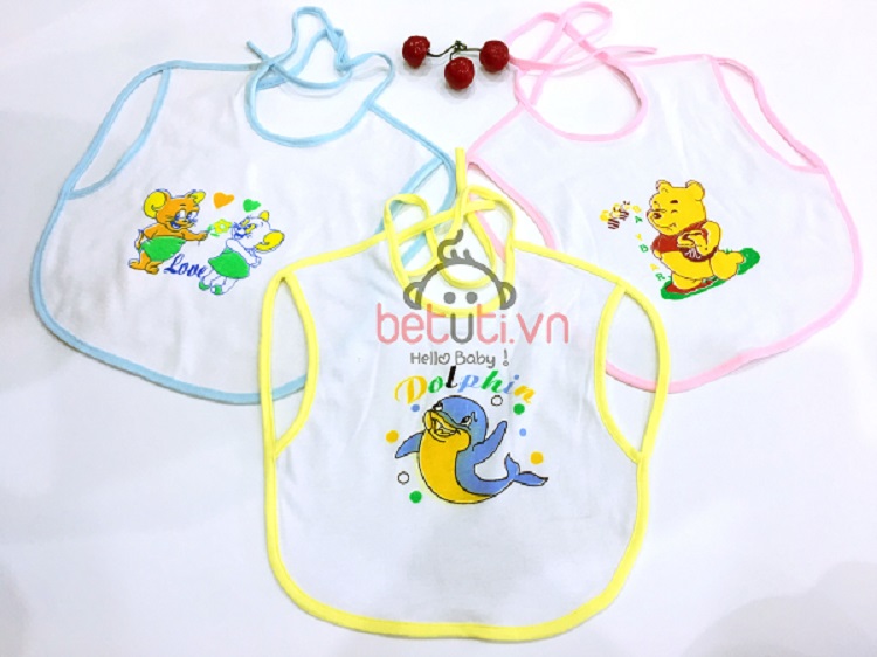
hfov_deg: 61.7
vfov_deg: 48.2
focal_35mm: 29
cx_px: 438
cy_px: 328
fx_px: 734
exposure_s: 1/17
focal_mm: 4.15
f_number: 2.2
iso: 50
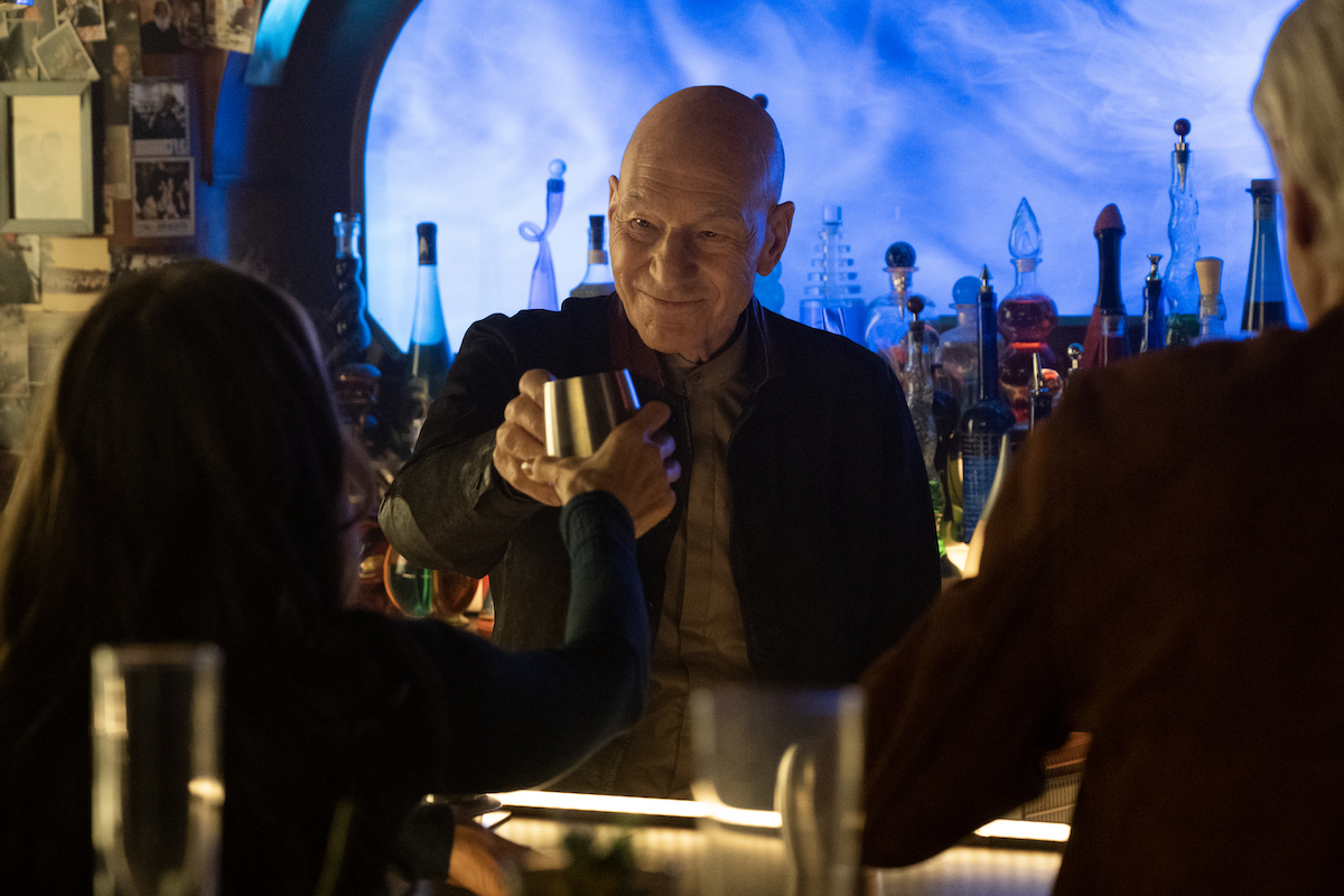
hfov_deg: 19.1
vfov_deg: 12.8
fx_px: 3994
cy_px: 448
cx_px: 672
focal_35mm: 107
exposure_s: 1/160
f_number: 4.5
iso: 6400
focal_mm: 71.5
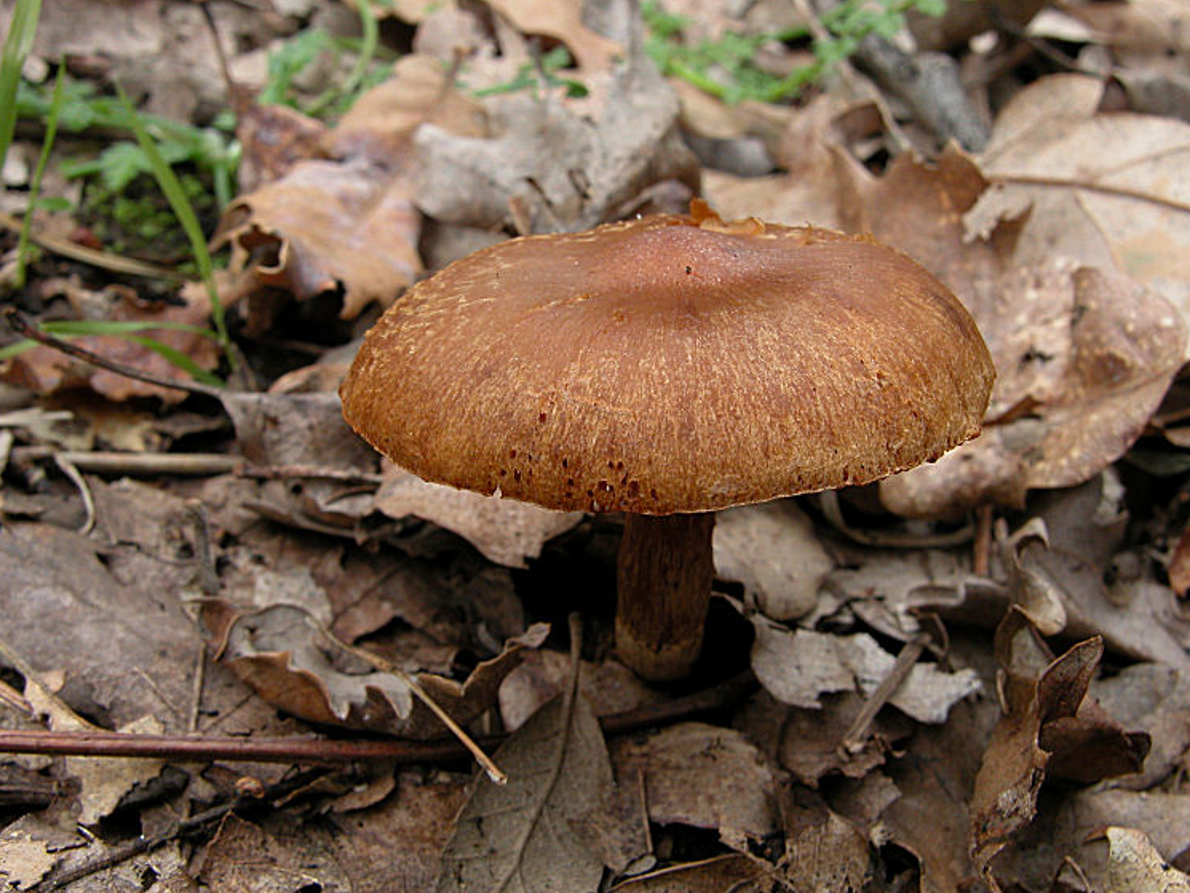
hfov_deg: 33.2
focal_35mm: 58
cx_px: 609
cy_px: 417
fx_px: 1994
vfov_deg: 25.2
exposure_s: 1/20
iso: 100
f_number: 7.7
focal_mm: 13.7
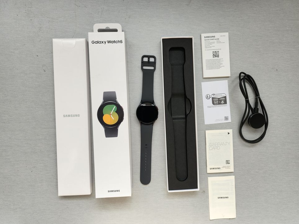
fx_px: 216
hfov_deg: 69.4
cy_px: 110
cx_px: 150
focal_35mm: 25
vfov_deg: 54.9
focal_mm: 5
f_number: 1.8
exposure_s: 1/187
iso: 50
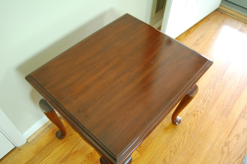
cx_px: 124
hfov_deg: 62.0
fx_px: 206
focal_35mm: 30
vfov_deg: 43.5
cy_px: 82
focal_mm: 20
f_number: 3.8
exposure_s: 1/15
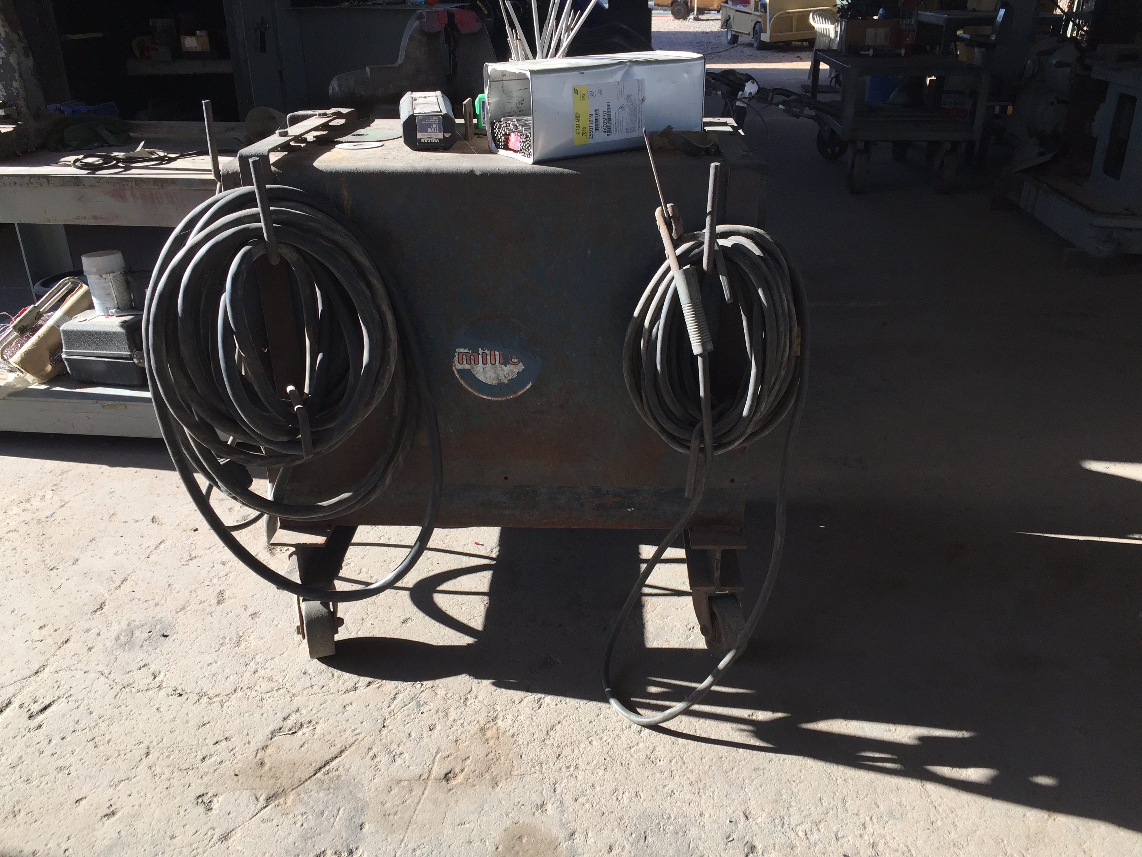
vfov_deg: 48.2
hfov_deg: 61.7
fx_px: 957
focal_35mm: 29
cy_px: 428
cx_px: 571
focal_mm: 4.15
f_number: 2.2
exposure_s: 1/608
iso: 32
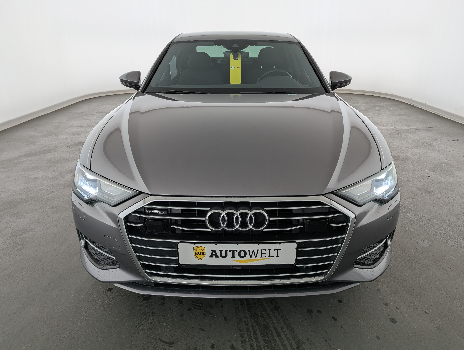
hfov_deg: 71.5
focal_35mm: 24
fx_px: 322
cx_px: 232
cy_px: 175
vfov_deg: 56.9
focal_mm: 6.81
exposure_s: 1/188
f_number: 1.85
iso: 44
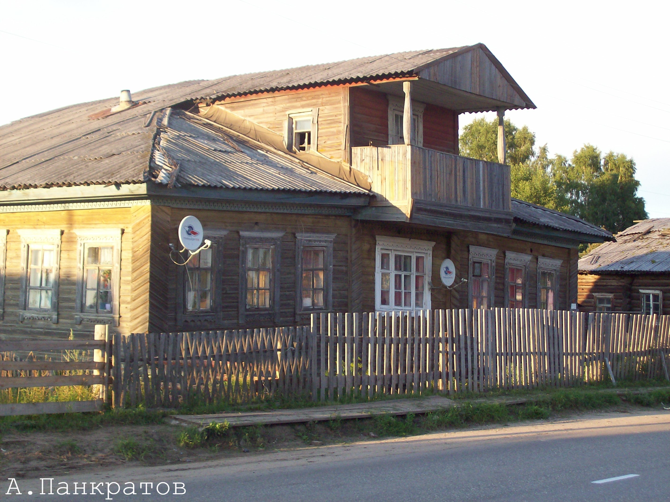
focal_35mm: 70
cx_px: 335
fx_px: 1354
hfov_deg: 27.8
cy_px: 251
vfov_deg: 21.0
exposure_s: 1/148
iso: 80
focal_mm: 11.6
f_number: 3.8
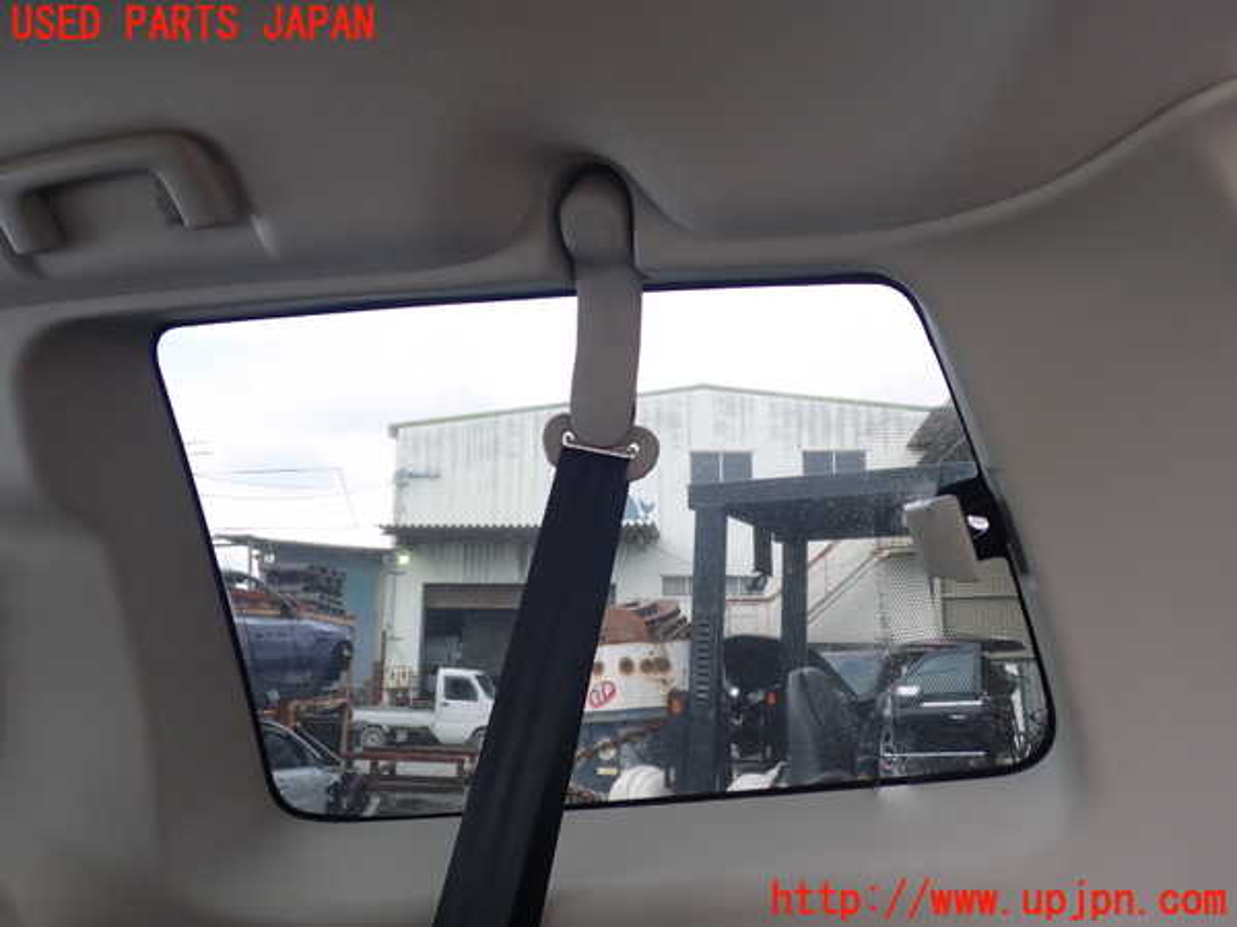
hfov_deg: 60.0
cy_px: 464
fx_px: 1072
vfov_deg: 46.8
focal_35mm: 30
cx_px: 618
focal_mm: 5.4
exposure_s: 1/60
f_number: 2.3
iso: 100
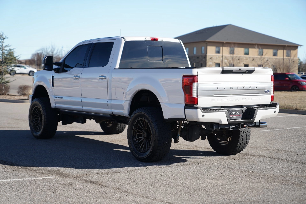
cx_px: 153
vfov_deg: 19.4
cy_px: 102
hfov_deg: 28.9
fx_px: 595
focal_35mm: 70
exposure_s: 1/640
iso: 100
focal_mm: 70
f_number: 2.8
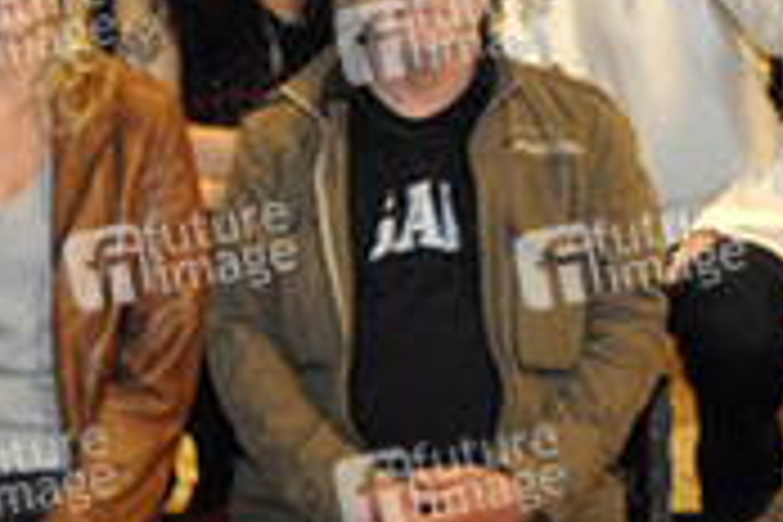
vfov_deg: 11.8
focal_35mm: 116
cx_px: 54
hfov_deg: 17.3
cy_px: 144
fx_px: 2523
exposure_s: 1/100
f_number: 5.6
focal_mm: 30
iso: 800
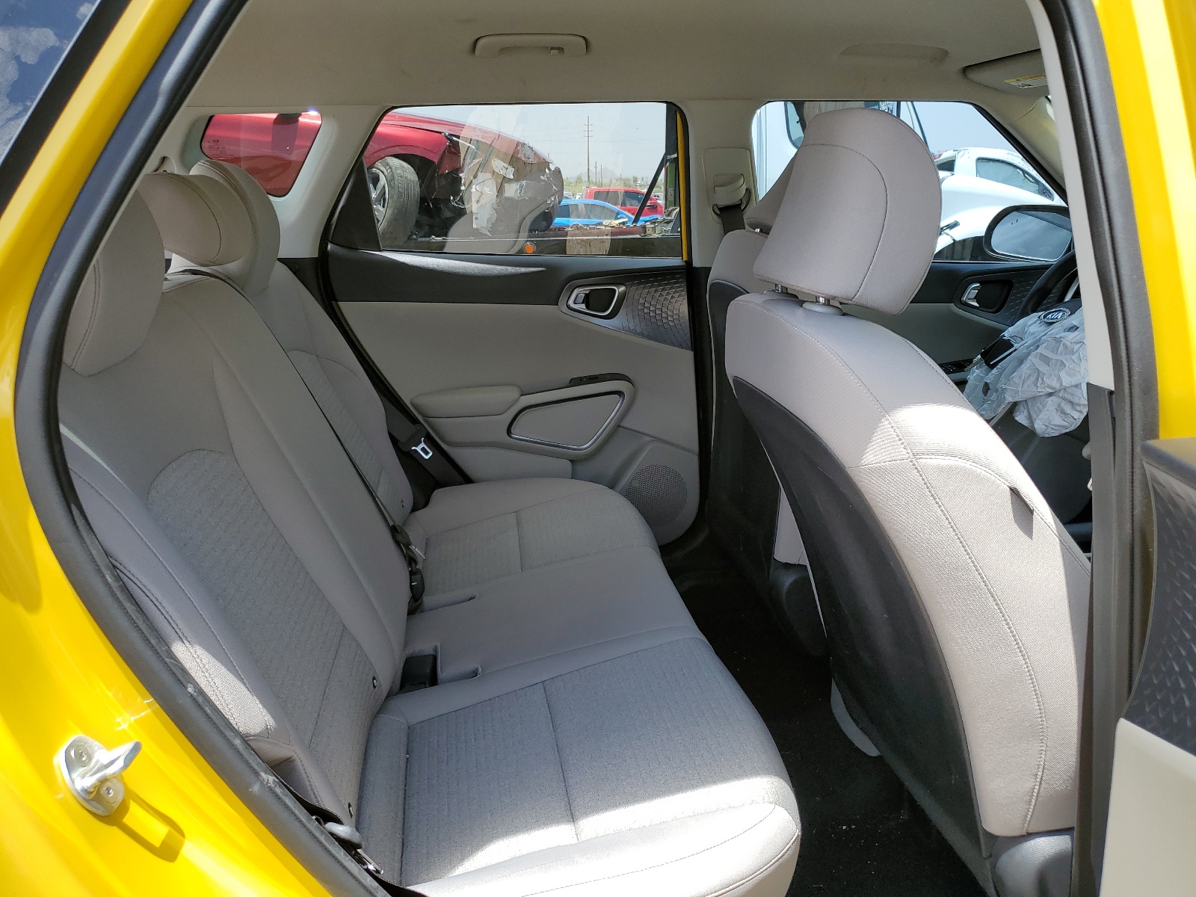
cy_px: 448
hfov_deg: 67.3
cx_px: 598
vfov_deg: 53.1
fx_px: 898
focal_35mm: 26
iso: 50
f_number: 1.5
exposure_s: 1/714
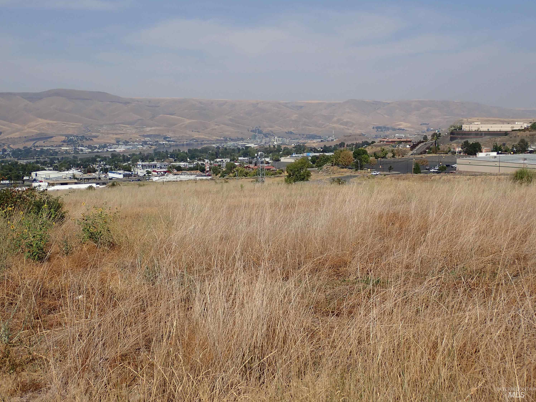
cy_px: 202
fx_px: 635
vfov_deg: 35.1
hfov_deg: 45.8
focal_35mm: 41
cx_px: 263
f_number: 11
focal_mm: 7.34
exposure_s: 1/200
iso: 100
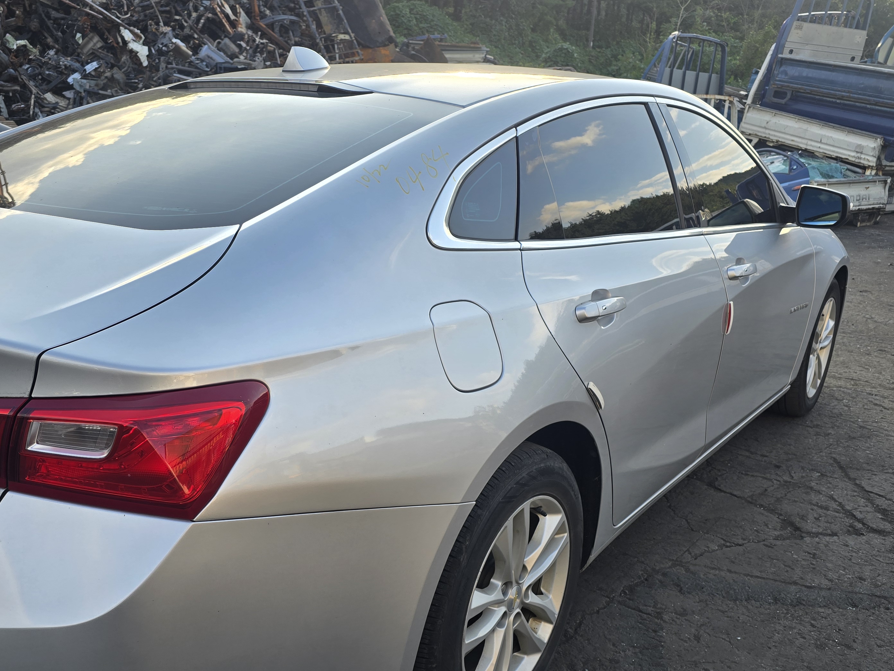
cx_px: 411
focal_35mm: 33
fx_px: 852
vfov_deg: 42.6
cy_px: 419
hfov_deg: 55.3
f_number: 1.7
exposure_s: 1/253
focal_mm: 6.3
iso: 12
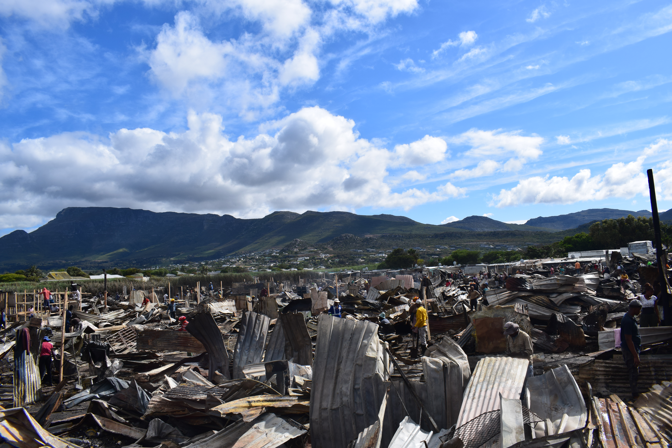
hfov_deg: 67.4
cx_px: 336
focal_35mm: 27
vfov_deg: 47.9
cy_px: 224
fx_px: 504
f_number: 11
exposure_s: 1/500
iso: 200
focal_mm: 18
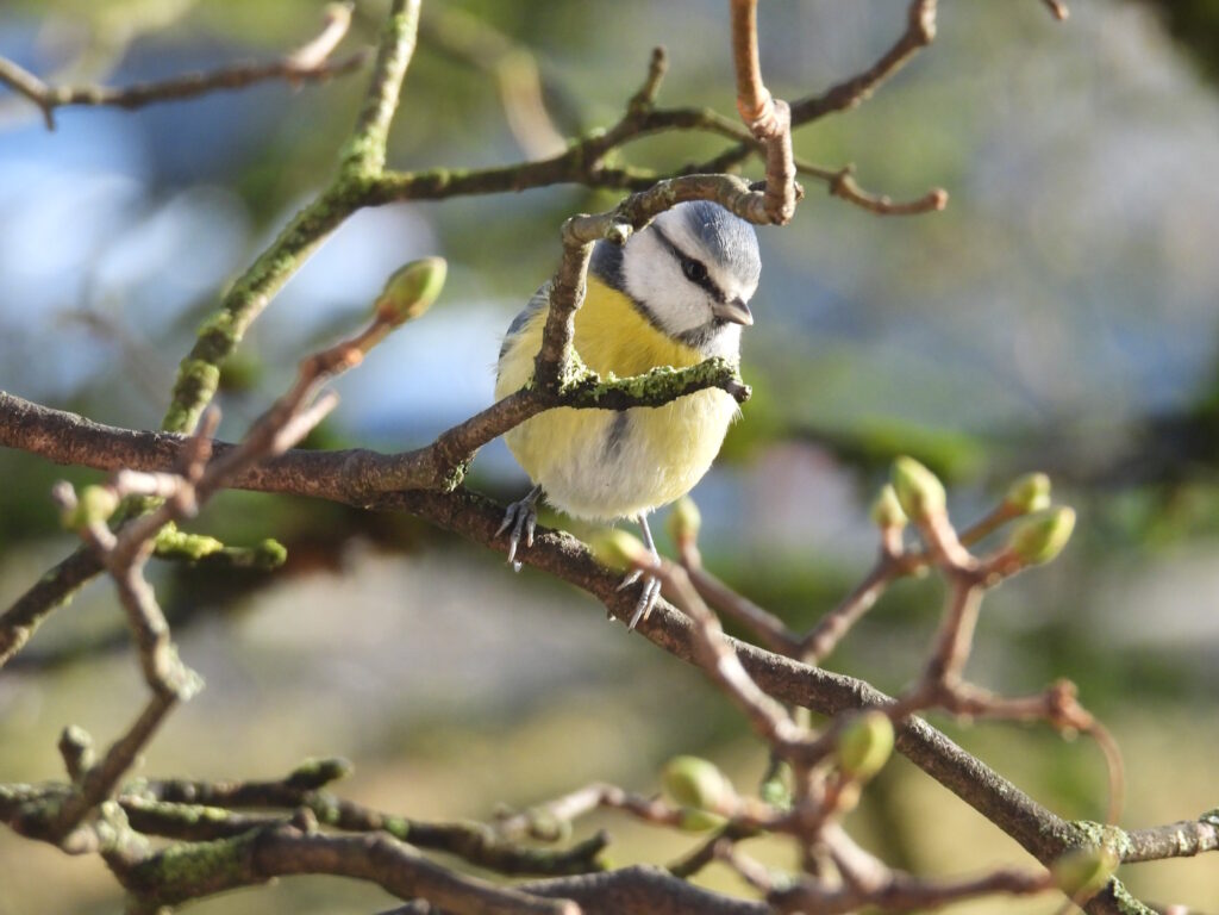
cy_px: 458
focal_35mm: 500
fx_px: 17607
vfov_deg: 3.0
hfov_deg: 4.0
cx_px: 610
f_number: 5
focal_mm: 89.2
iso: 400
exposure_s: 1/200
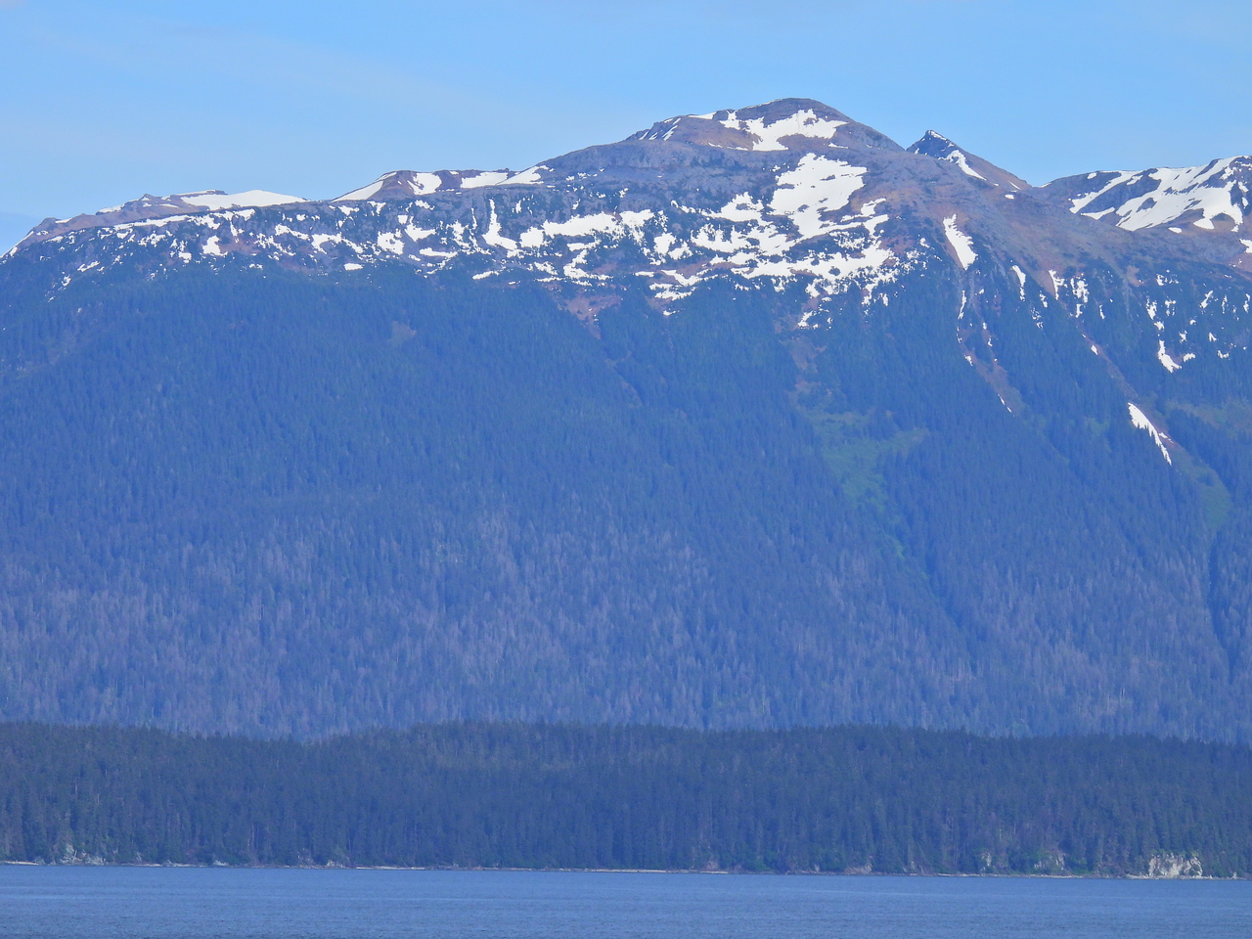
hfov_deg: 9.0
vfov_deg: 6.8
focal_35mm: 220
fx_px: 7957
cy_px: 470
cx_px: 626
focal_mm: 39.3
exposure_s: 1/1250
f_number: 4.5
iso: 100
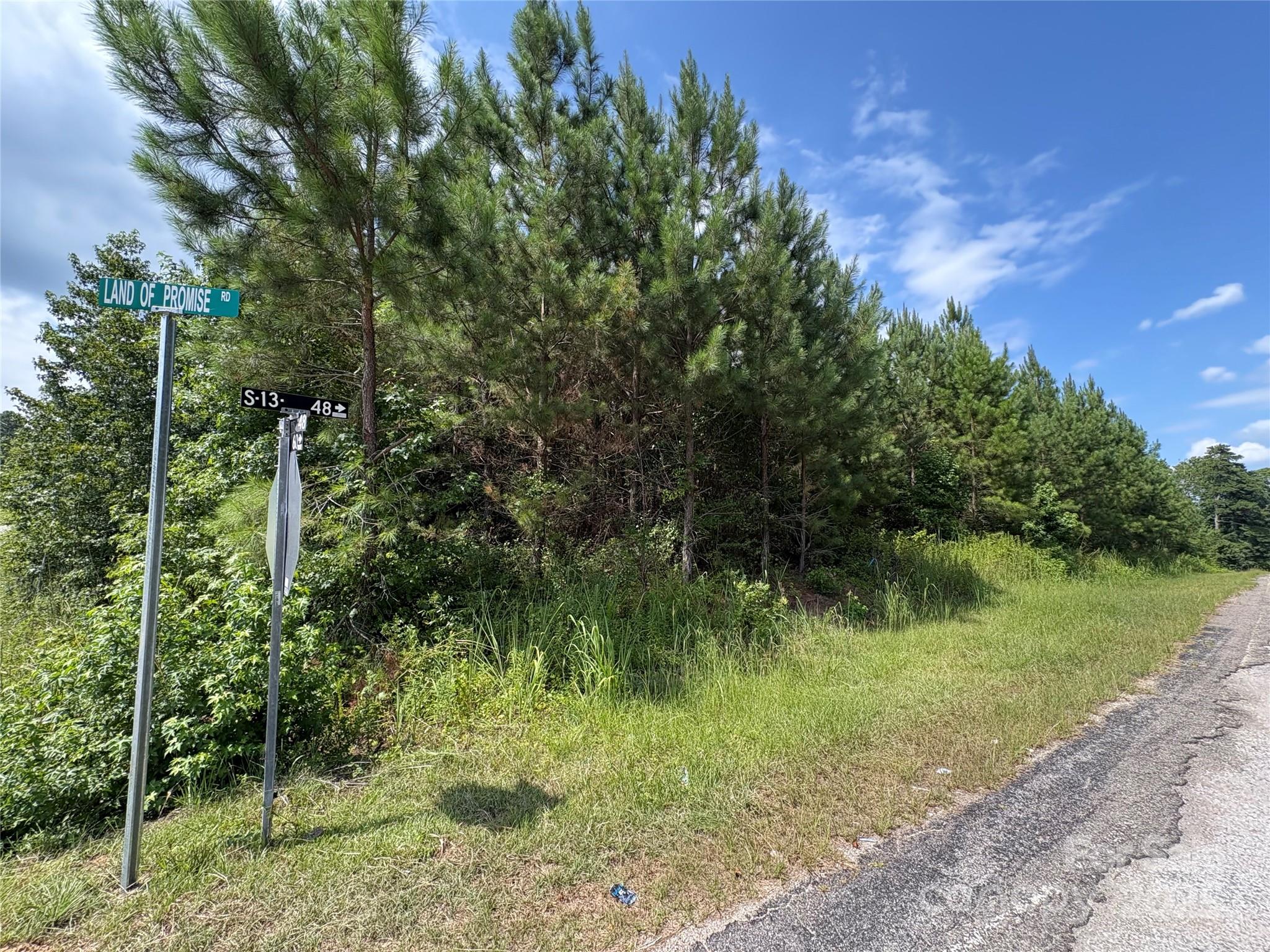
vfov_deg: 85.7
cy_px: 476
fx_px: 514
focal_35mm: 14
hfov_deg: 102.1
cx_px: 635
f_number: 2.2
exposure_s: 1/485
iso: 64
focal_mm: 2.22
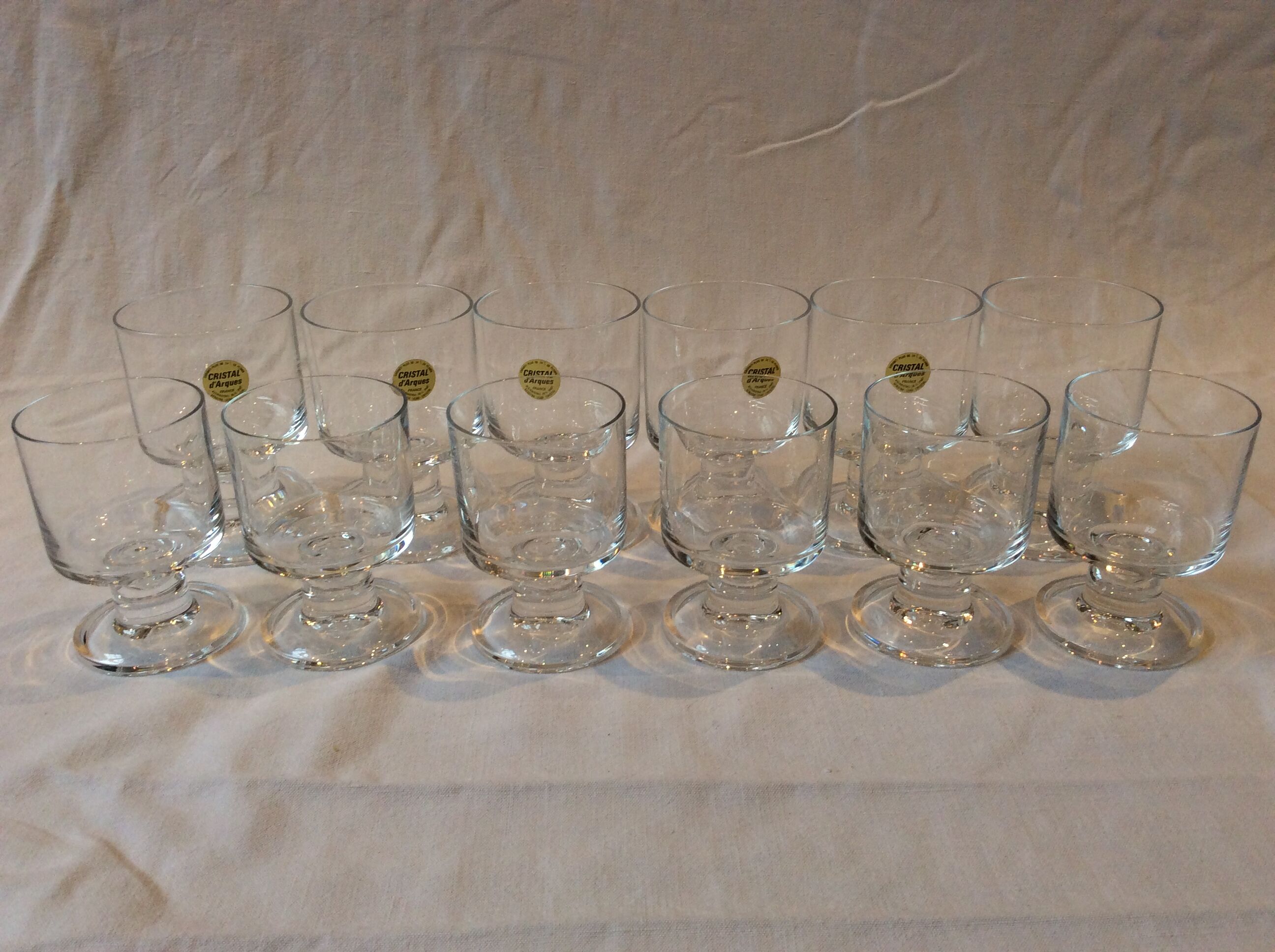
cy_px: 476
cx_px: 638
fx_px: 1177
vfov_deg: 44.1
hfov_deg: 56.9
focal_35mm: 32
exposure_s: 1/25
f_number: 2.4
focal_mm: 3.3
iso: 50
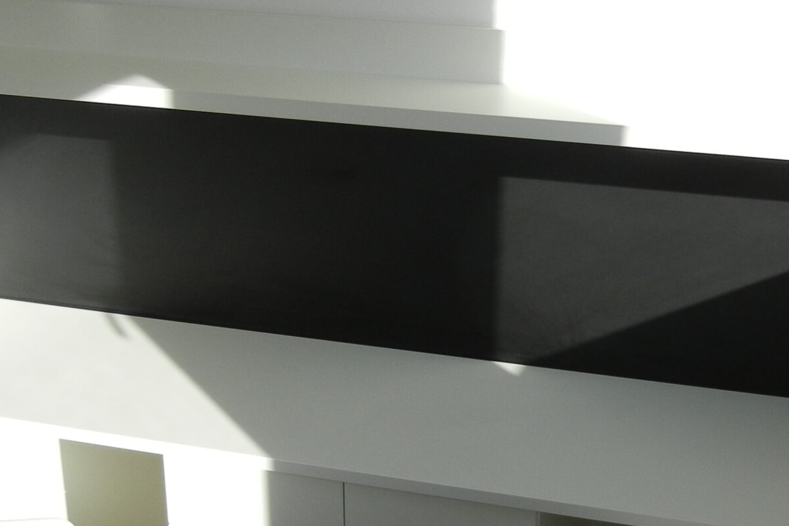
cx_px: 459
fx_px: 1468
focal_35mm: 67
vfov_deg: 20.1
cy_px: 409
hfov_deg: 30.0
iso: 160
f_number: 3.5
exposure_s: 1/559
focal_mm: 5.4
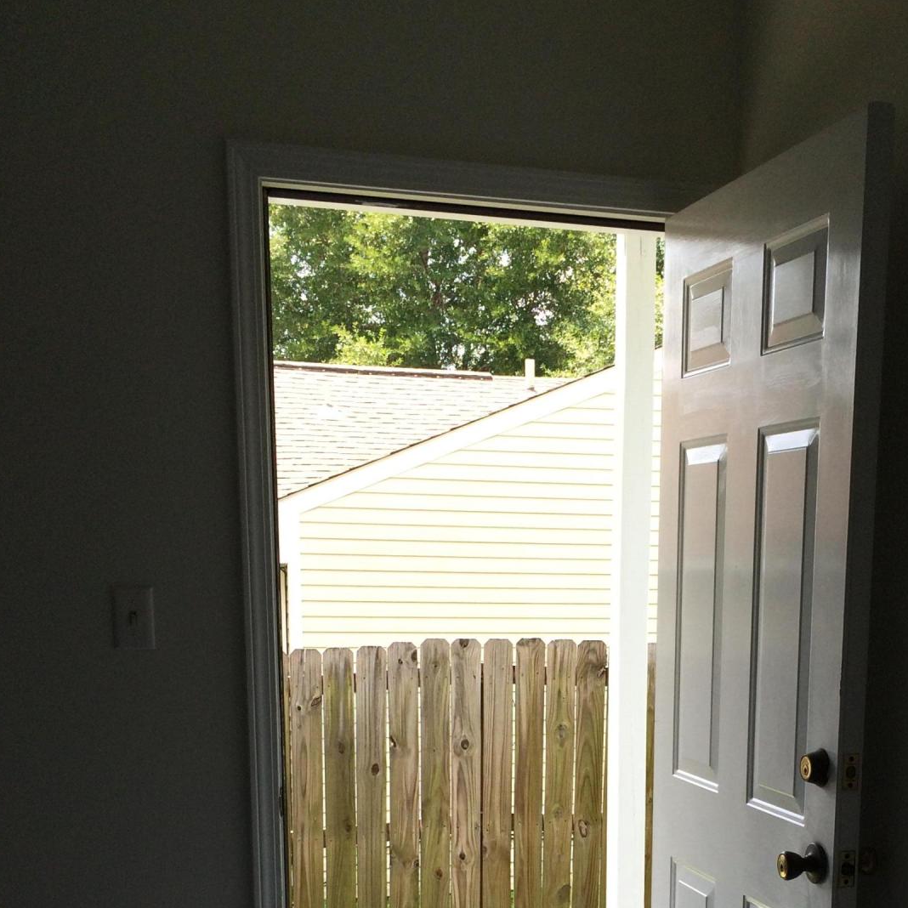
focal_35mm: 48
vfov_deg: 33.5
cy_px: 820
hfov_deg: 34.9
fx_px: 1424
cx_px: 629
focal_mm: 4.15
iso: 32
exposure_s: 1/406
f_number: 2.2
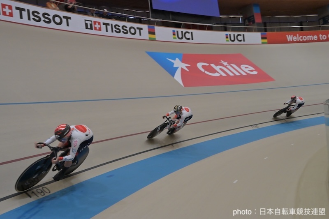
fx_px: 320
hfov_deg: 54.4
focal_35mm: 35
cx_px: 164
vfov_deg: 37.8
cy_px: 110
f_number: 16
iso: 2500
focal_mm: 35
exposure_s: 1/400
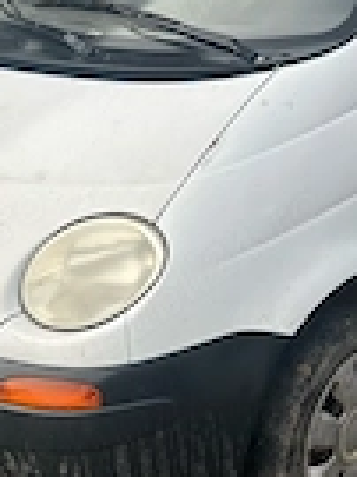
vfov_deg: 27.3
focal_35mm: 71
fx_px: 978
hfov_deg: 20.5
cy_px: 318
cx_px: 276
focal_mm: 6.86
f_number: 1.78
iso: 80
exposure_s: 1/319
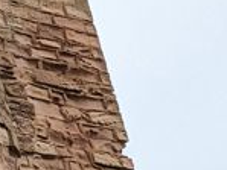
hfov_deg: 12.6
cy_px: 128
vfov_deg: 13.4
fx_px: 722
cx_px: -358
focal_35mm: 110
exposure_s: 1/1387
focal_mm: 2.35
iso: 49
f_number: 2.2
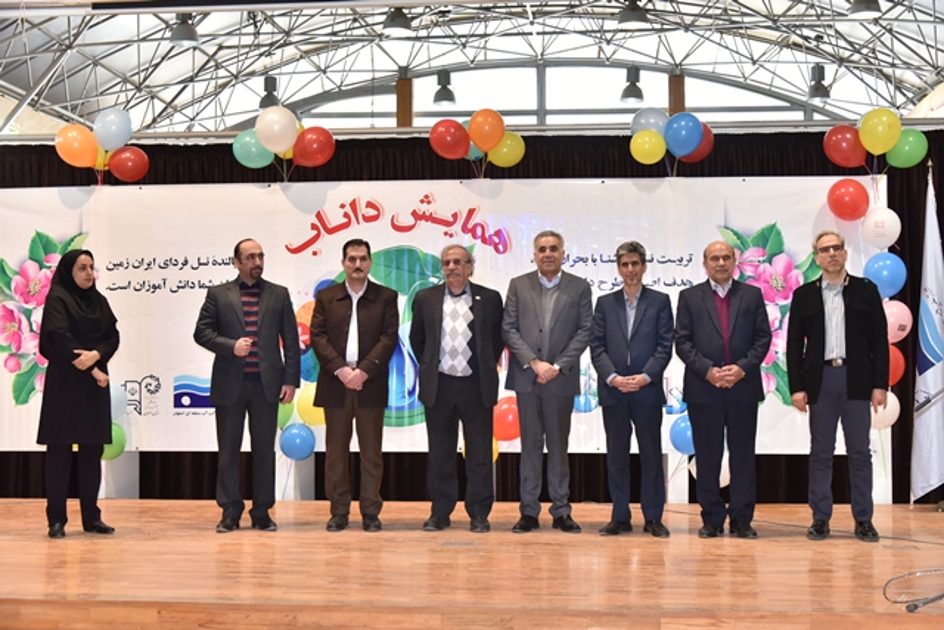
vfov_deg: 28.1
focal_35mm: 48
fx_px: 1259
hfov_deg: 41.1
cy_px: 315
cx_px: 472
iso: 2000
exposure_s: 1/200
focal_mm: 48
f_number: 5
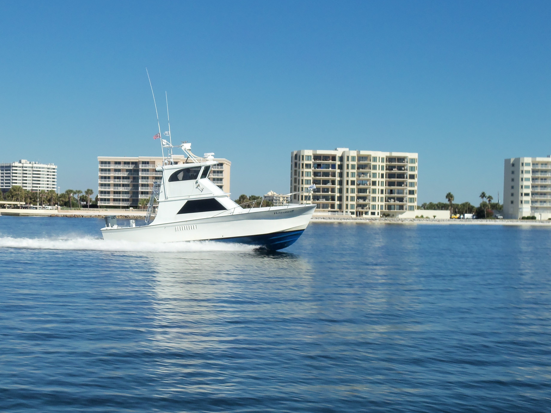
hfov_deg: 27.0
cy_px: 193
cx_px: 241
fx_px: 1146
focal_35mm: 72
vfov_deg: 20.4
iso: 80
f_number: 10.4
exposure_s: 1/160
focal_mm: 11.1
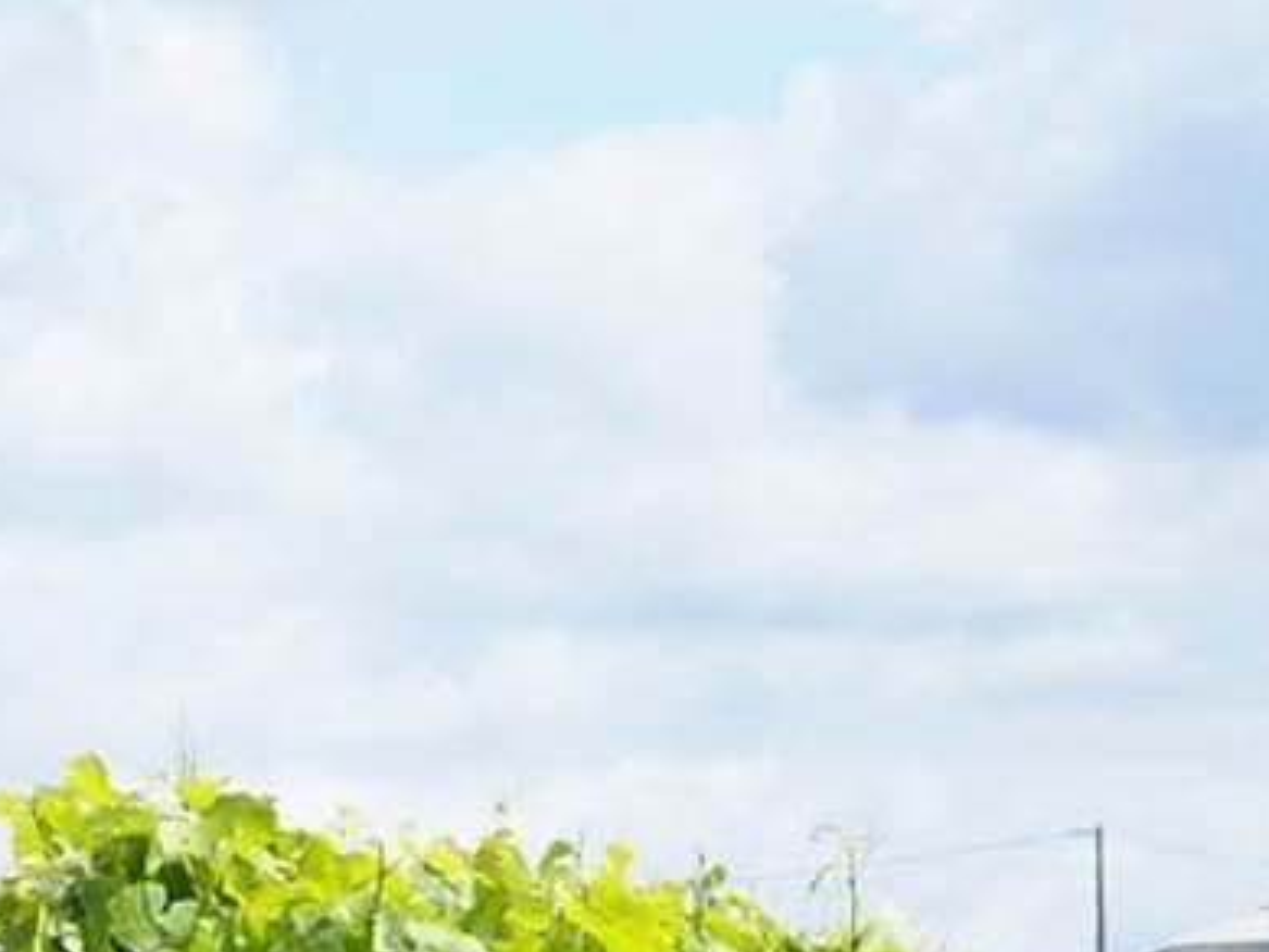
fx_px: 10891
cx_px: -46
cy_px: 924
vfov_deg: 5.0
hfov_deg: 6.6
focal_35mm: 297
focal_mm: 40
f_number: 9
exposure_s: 1/250
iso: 100
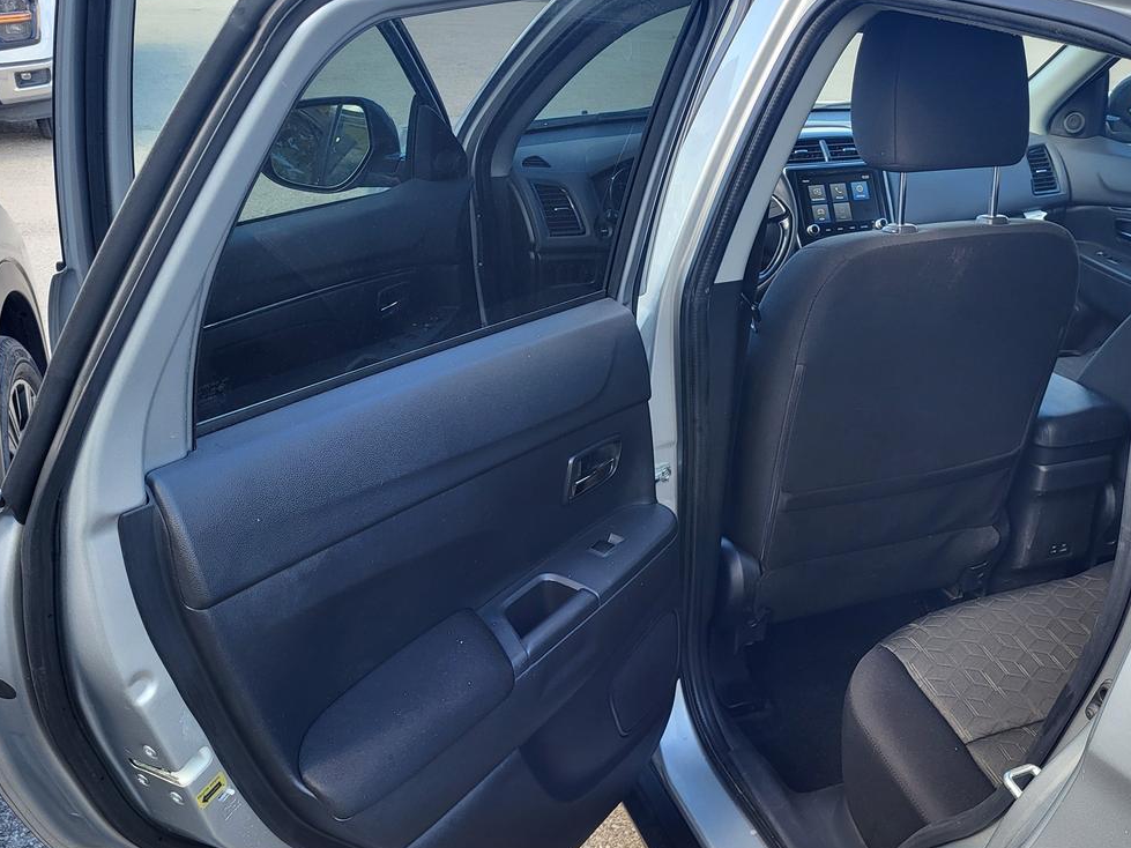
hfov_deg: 53.8
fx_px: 1111
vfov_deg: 41.7
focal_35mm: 34
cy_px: 468
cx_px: 641
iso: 40
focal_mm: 5.4
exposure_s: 1/132
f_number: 1.8
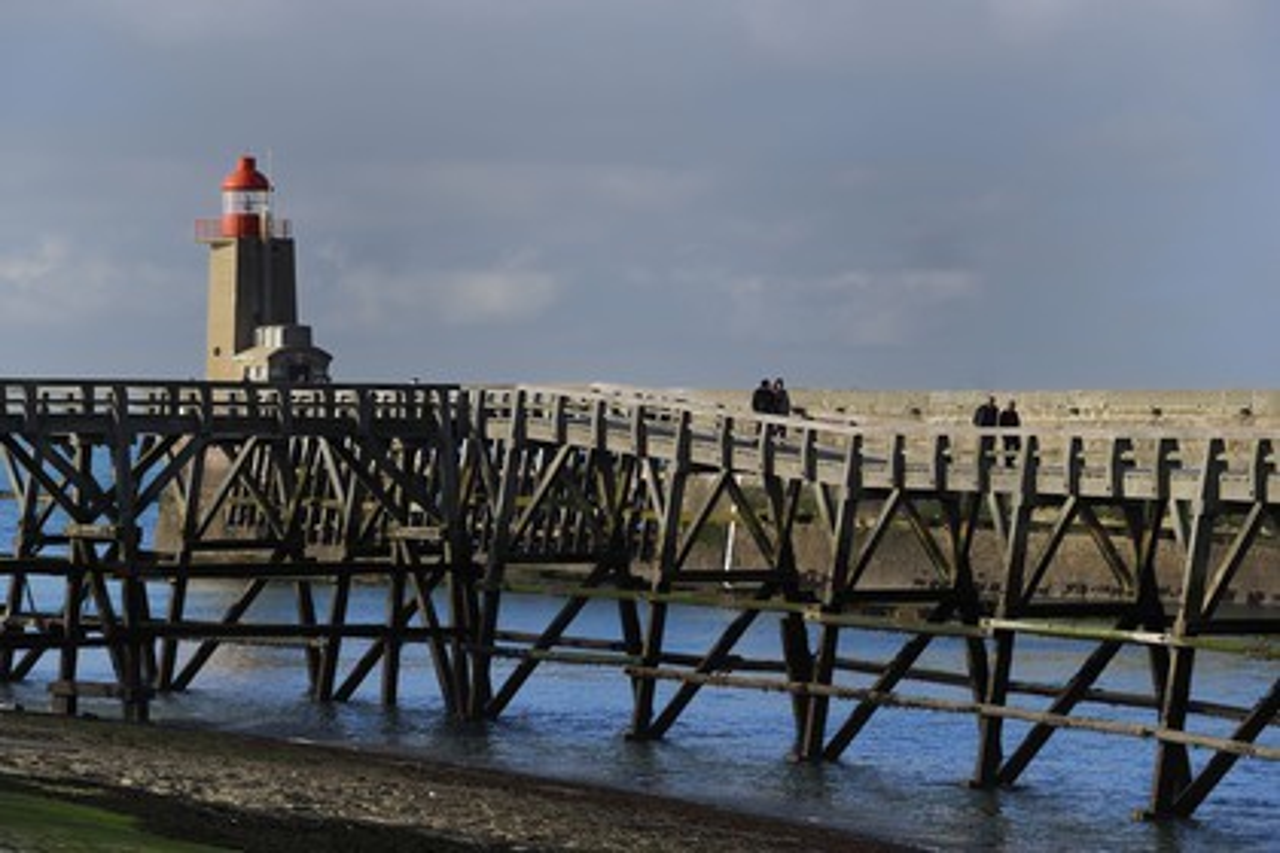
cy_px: 426
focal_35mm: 170
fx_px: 6044
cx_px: 640
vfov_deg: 8.1
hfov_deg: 12.1
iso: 200
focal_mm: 170
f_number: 10
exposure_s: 1/200
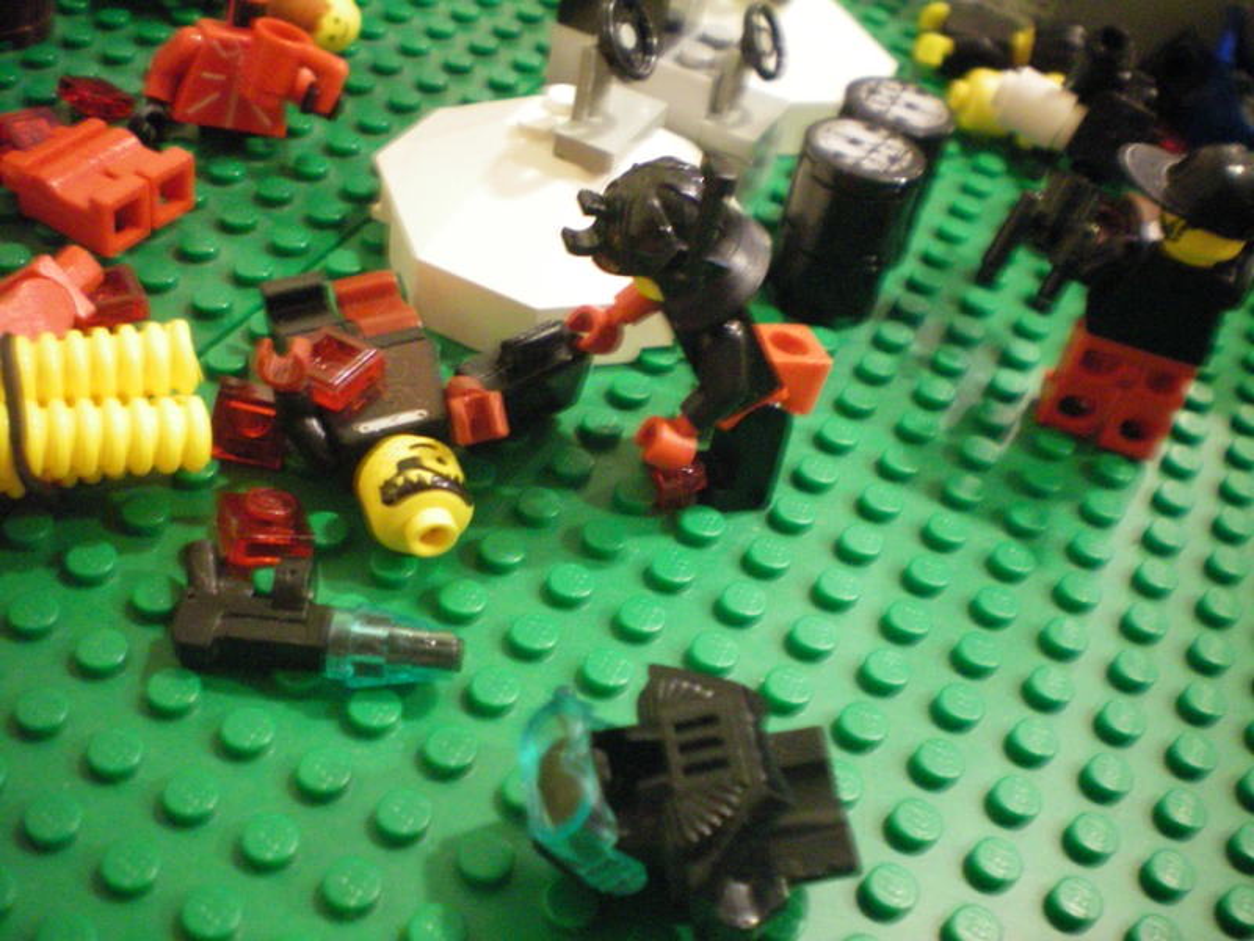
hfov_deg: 49.0
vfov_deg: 37.7
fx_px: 1377
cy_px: 470
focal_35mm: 38
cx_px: 627
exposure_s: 1/6
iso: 400
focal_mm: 6.3
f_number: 3.1
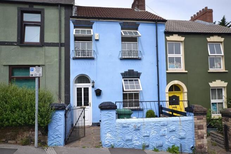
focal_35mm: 30
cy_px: 77
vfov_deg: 43.6
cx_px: 116
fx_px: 192
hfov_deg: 61.9
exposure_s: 1/200
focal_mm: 20
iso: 100
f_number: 7.1
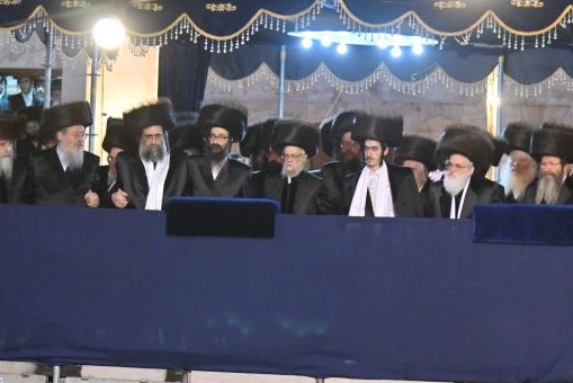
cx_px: 321
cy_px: 170
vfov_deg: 7.9
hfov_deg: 11.9
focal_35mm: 173
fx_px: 2755
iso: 2000
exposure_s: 1/160
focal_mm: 86
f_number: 4
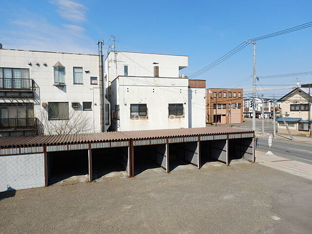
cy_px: 117
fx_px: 216
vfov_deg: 56.8
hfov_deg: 71.6
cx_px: 156
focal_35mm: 24
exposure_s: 1/1000
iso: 125
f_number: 4.1
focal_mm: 4.3
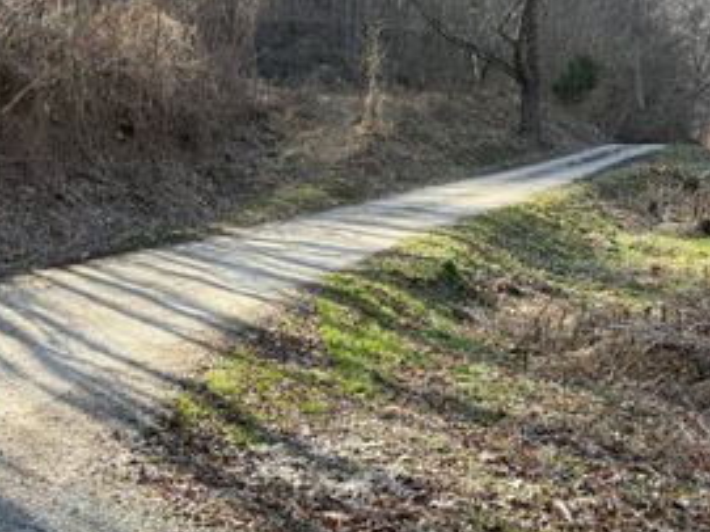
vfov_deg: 30.1
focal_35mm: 48
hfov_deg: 37.8
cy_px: 193
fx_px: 984
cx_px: 115
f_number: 1.6
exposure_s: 1/531
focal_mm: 5.96
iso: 50
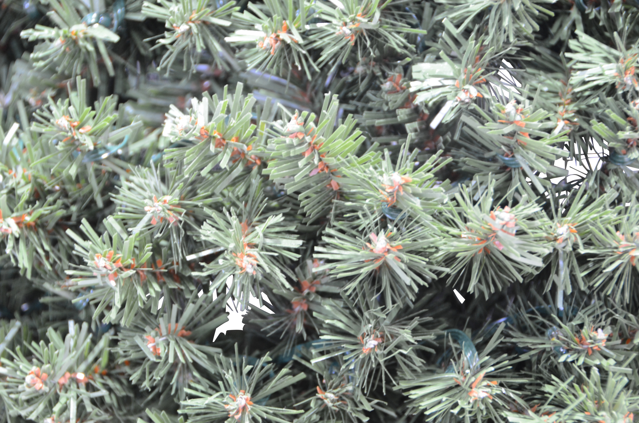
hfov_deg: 15.2
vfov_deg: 10.1
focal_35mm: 135
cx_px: 320
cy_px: 212
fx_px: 2391
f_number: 5.3
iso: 640
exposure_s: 1/2
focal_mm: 90
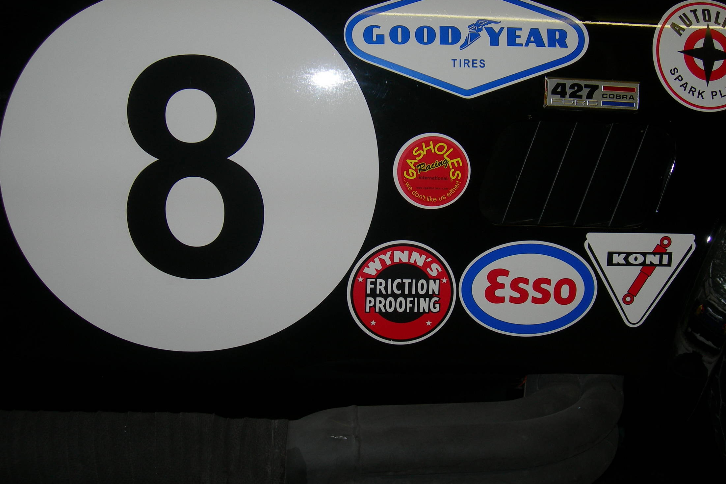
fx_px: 867
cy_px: 237
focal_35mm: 43
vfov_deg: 31.2
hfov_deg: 45.4
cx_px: 379
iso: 50
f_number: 2.8
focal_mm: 7.8
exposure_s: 1/60.1
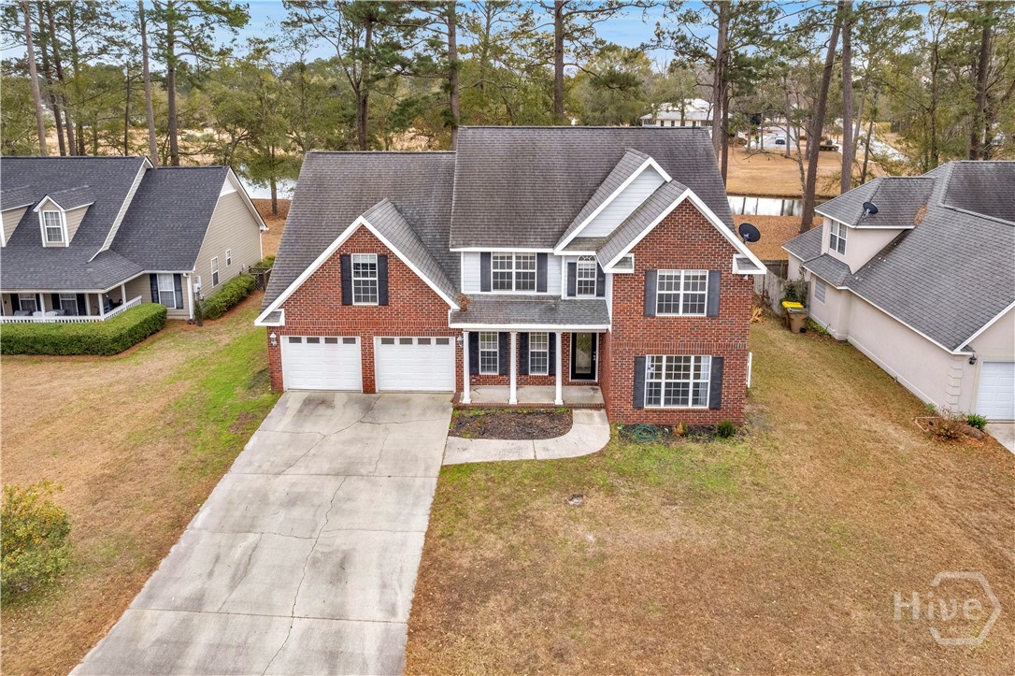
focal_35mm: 22
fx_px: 620
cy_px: 338
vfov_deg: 57.2
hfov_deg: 78.6
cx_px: 508
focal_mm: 8.38
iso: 160
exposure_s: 1/250
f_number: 2.8
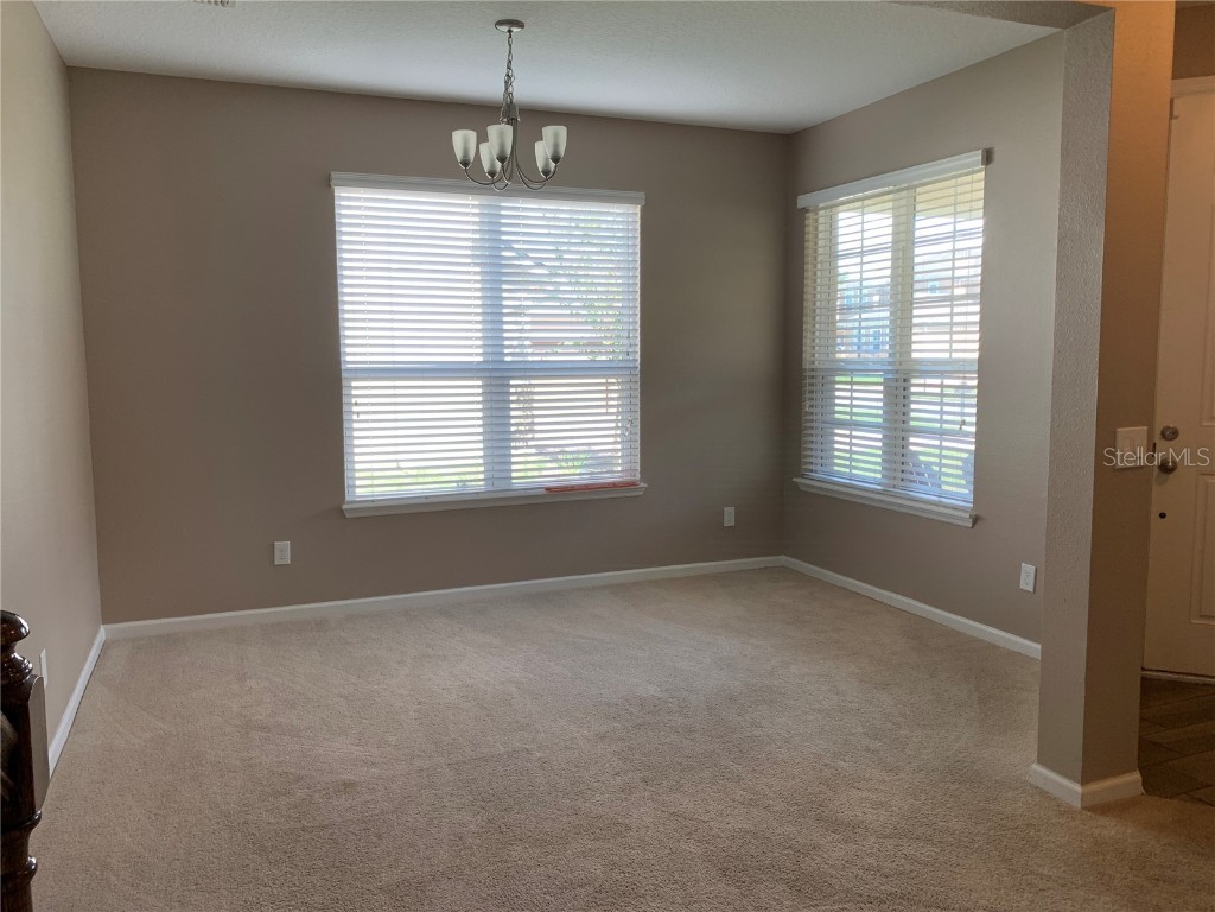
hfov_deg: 67.3
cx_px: 608
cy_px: 456
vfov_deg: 53.1
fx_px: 913
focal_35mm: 26
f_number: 1.8
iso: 64
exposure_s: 1/120
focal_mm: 4.25
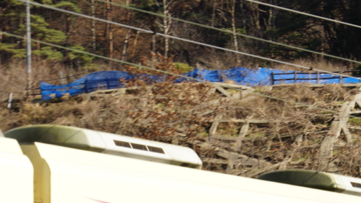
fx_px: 2575
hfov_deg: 8.0
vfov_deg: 4.5
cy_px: 163
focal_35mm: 269
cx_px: 235
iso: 100
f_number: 6.7
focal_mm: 110
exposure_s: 1/250
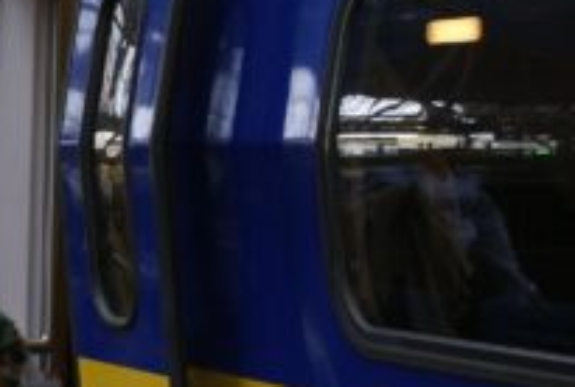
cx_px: 48
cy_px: 185
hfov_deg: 13.2
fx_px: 2458
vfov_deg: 9.0
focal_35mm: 153
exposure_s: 1/60
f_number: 5.6
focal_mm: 35
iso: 250
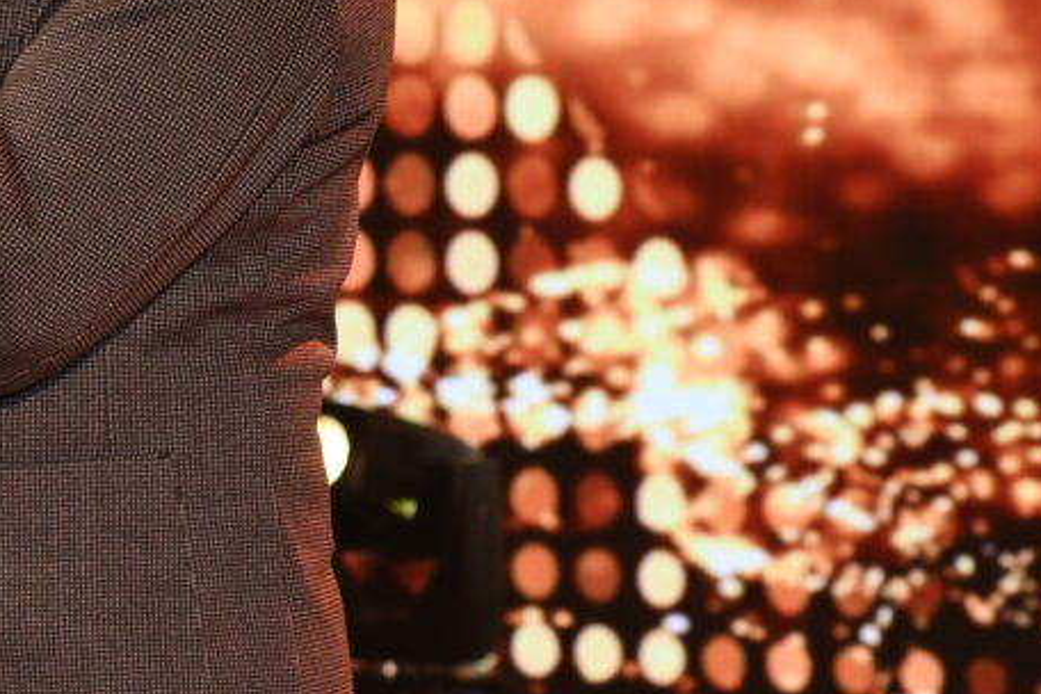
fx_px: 8530
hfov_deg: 6.9
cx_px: -479
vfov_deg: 4.7
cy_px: 297
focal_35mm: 295
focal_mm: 70
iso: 1000
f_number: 5.6
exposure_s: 1/60
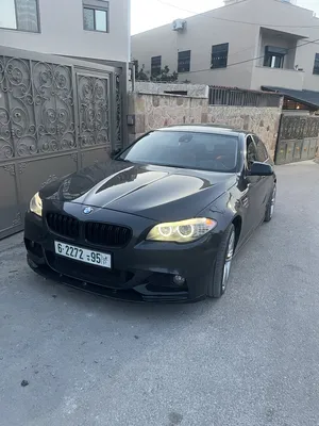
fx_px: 307
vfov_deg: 69.4
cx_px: 160
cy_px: 213
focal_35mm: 25
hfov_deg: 54.9
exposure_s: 1/51
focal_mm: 5.1
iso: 250
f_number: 1.6
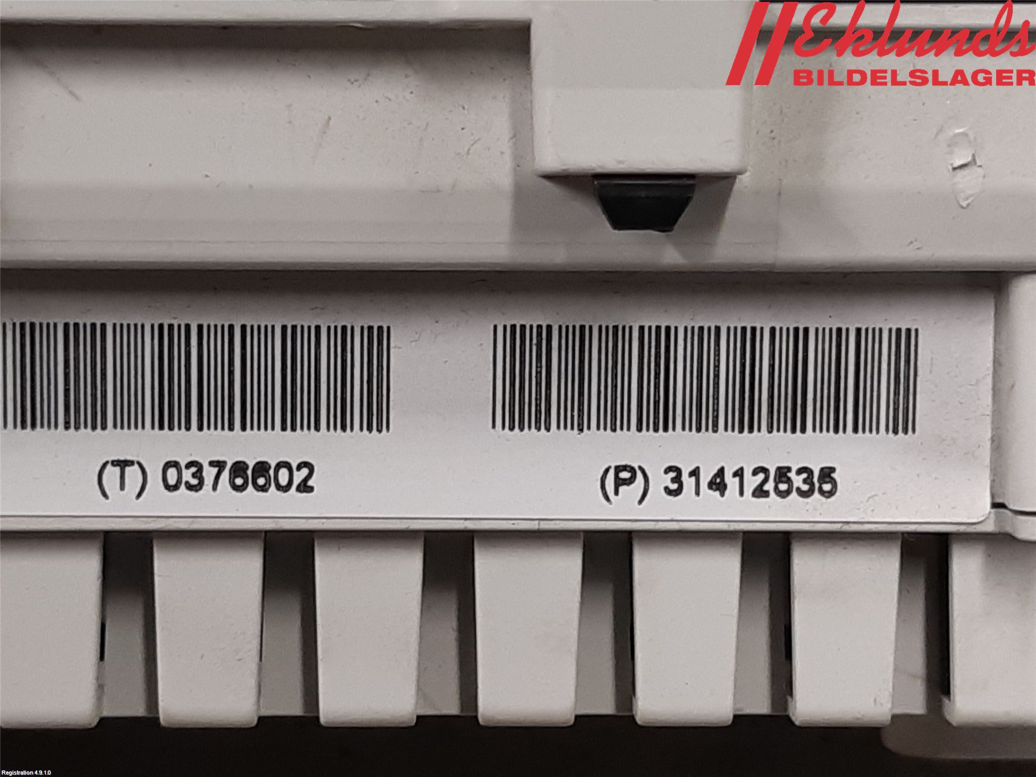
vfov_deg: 53.1
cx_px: 518
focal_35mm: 26
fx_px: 778
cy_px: 388
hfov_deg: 67.3
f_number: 1.7
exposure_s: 1/50
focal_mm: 3.93
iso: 80
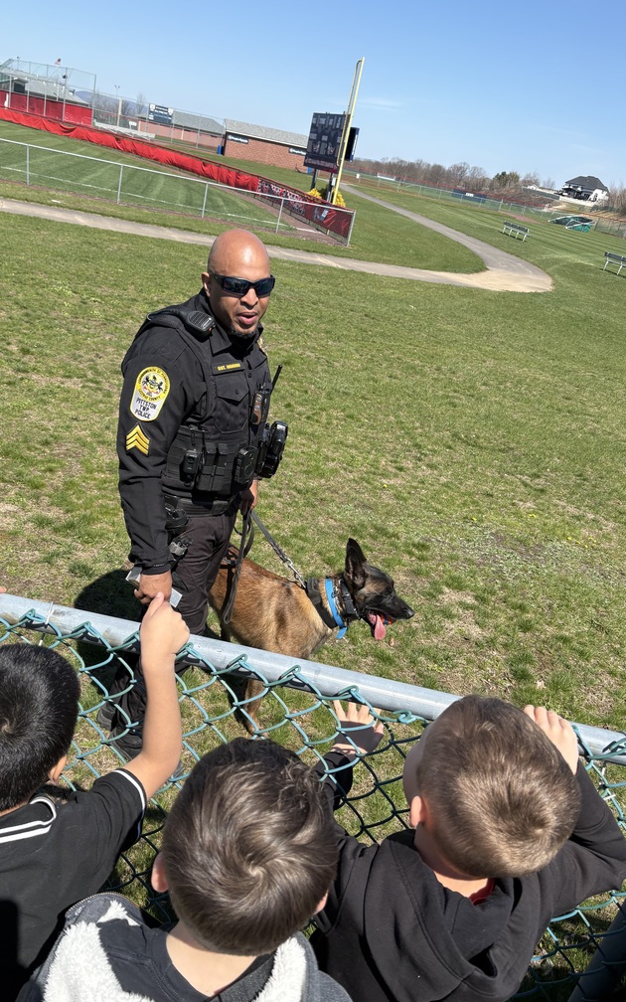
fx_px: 764
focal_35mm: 28
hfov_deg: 44.3
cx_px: 254
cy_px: 497
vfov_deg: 66.5
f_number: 1.6
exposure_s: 1/2538
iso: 50
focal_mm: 5.96
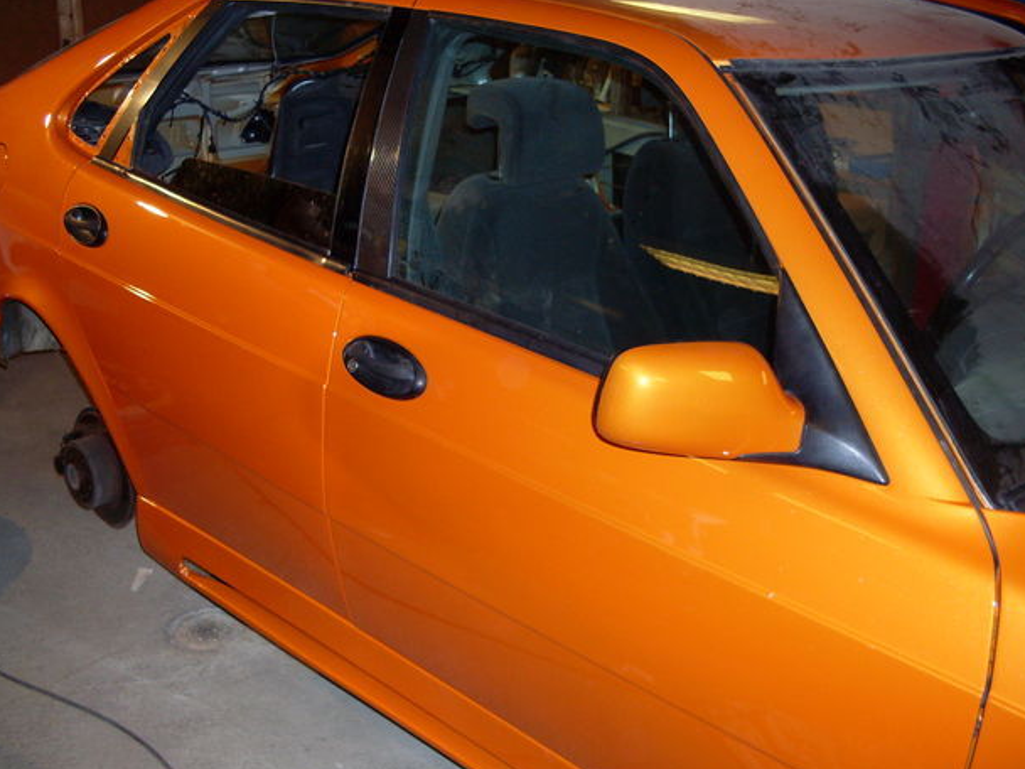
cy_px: 398
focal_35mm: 40
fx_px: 1184
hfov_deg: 46.8
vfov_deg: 36.0
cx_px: 507
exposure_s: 1/45
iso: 120
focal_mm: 6.3
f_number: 2.8
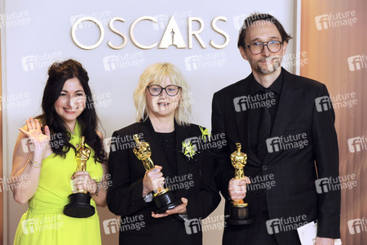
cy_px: 122
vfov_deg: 9.5
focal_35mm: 145
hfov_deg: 14.2
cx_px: 184
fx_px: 1478
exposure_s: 1/200
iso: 2000
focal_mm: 145
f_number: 5
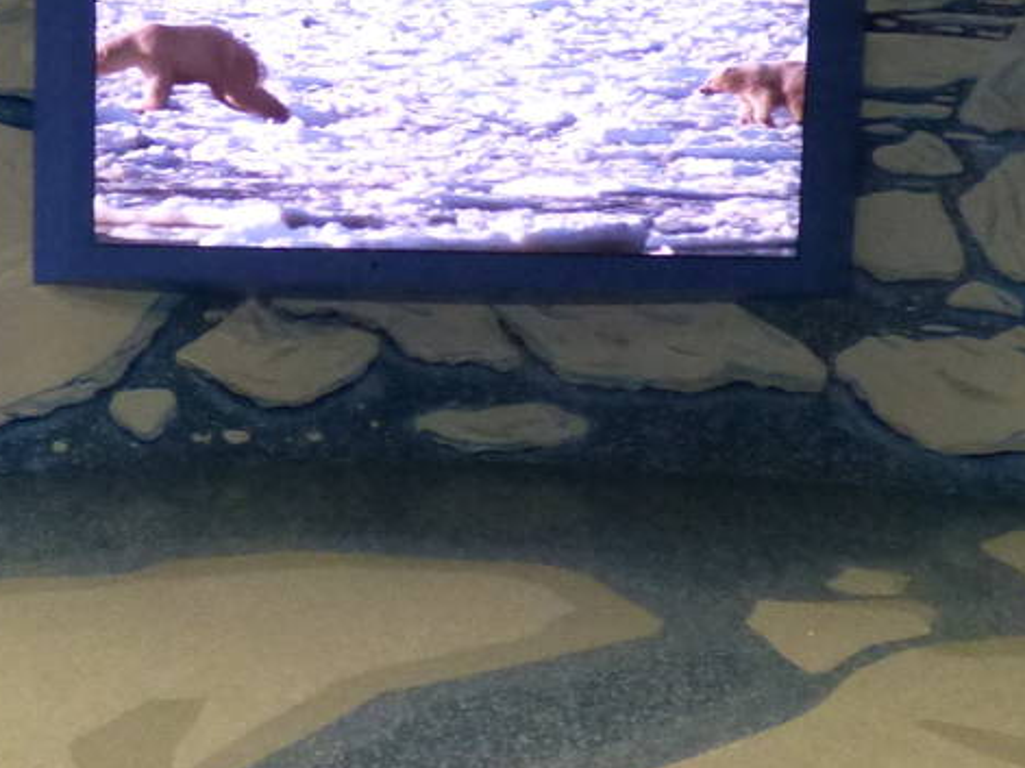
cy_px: 218
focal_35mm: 68
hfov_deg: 28.5
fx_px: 2013
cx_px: 385
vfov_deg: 21.5
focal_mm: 3.58
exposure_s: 1/60
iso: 800
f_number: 2.8
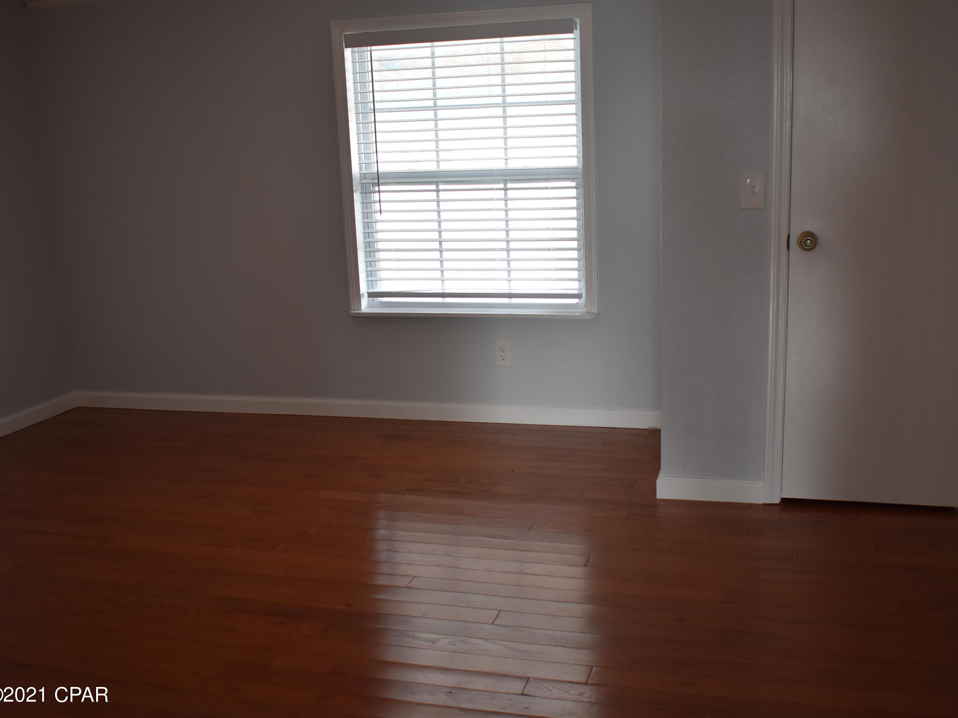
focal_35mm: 35
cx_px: 532
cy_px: 364
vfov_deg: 41.2
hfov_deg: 53.1
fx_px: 956
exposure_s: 1/60
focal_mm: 21
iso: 500
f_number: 4
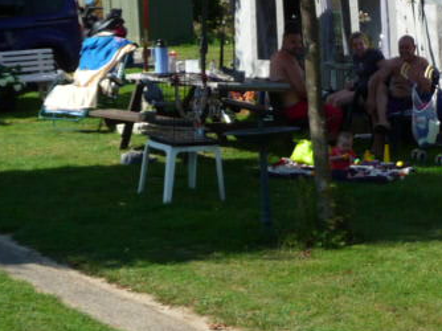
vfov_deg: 16.0
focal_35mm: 92
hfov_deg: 20.8
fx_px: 1174
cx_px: 417
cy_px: 113
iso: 100
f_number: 3.4
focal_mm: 5
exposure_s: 1/640
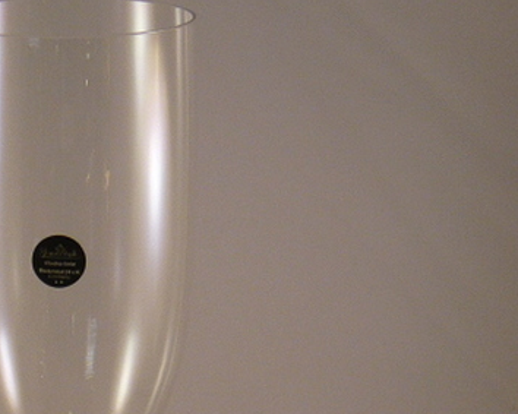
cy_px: 407
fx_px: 1395
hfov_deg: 20.5
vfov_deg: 16.6
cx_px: 19
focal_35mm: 91
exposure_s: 1/60
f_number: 2.8
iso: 100
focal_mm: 4.6
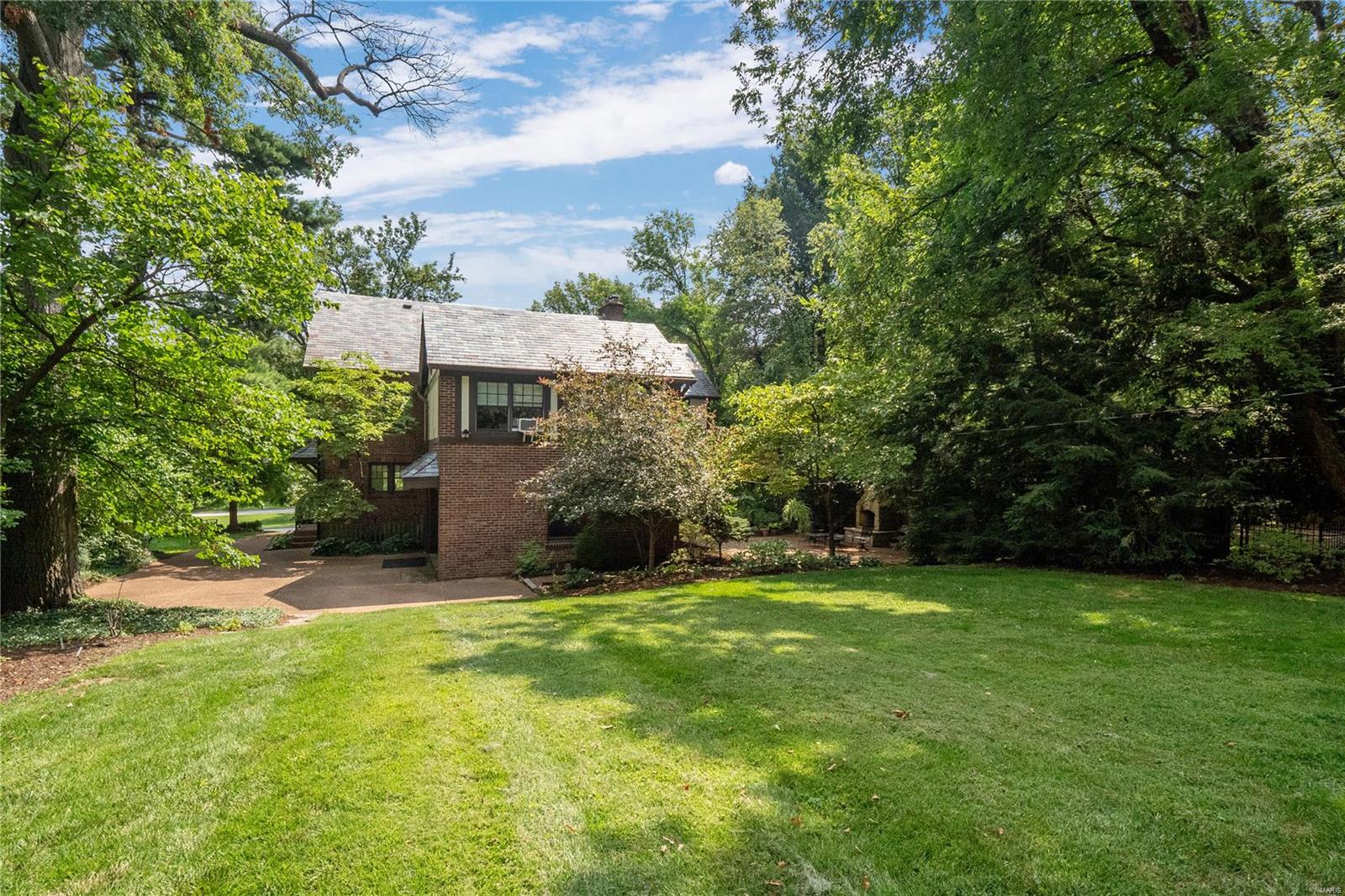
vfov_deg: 67.4
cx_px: 672
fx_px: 672
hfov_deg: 90.0
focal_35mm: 18
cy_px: 448
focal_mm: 9
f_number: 8
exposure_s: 1/1000
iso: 400
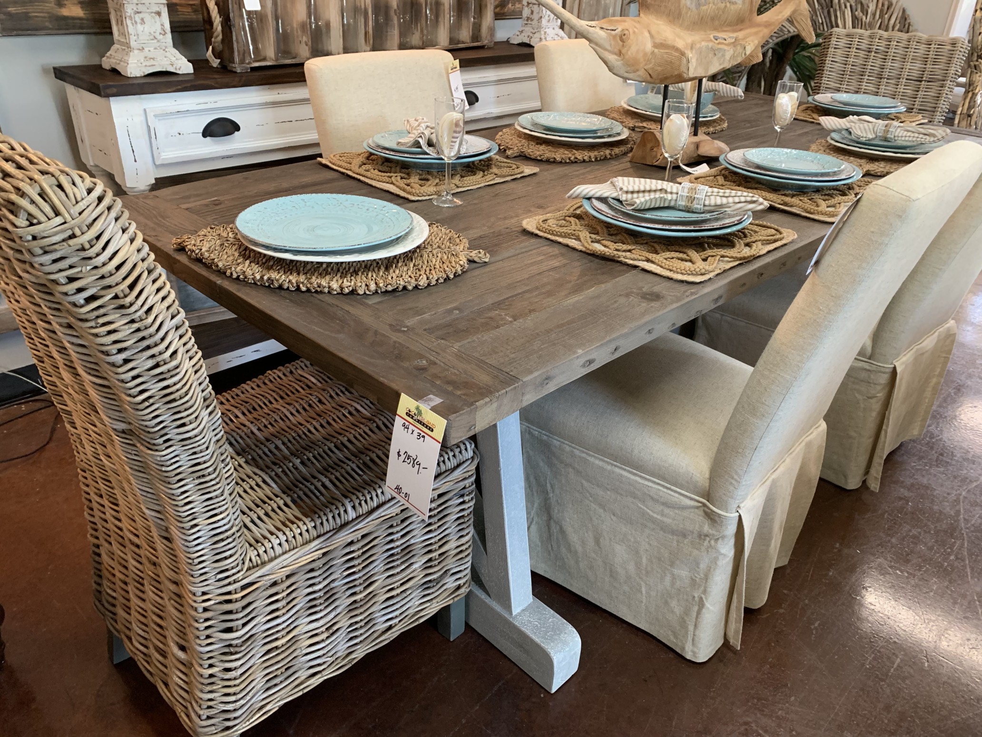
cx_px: 491
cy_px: 368
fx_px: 738
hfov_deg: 67.3
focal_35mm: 26
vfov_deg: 53.1
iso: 250
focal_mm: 4.25
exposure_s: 1/60
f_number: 1.8
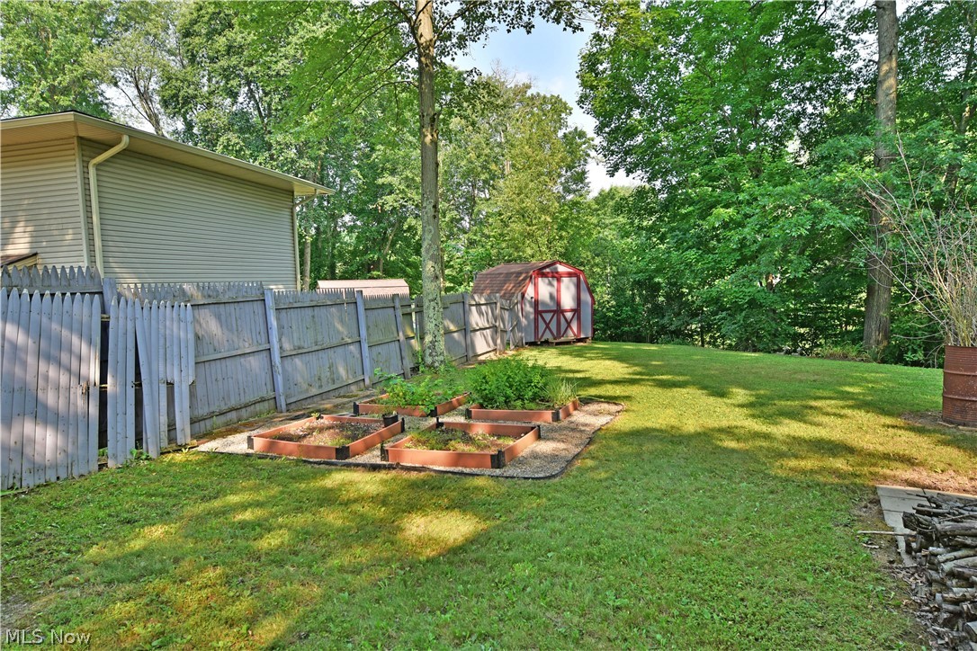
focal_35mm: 21
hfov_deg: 81.2
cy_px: 326
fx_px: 570
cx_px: 488
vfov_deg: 59.5
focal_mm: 14
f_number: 4.5
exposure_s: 1/400
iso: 200
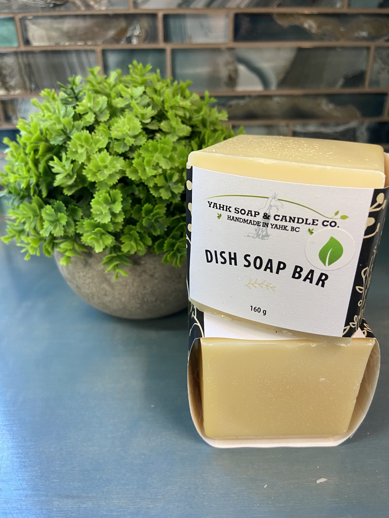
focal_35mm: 26
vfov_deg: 67.3
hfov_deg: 53.1
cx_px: 194
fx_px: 390
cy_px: 259
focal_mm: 4.25
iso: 125
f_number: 1.8
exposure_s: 1/60
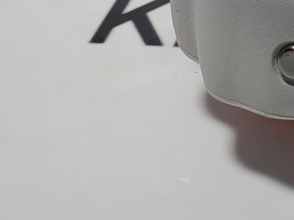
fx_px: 1138
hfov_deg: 12.7
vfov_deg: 10.2
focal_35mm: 134
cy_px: -214
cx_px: 612
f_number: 2.4
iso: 50
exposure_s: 1/265
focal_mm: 4.3
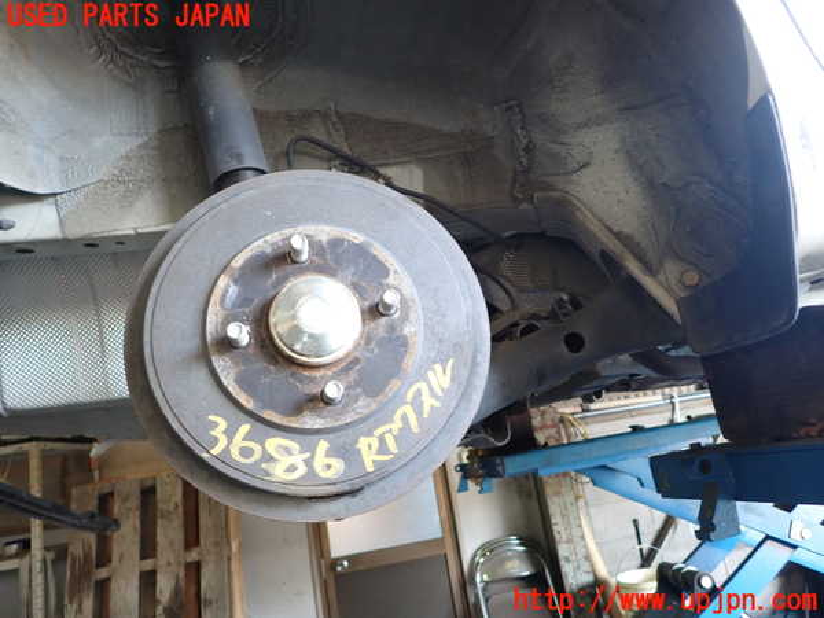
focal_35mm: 25
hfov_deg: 69.4
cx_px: 412
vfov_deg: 54.9
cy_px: 309
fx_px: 595
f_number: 2
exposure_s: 1/40
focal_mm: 4.5
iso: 200
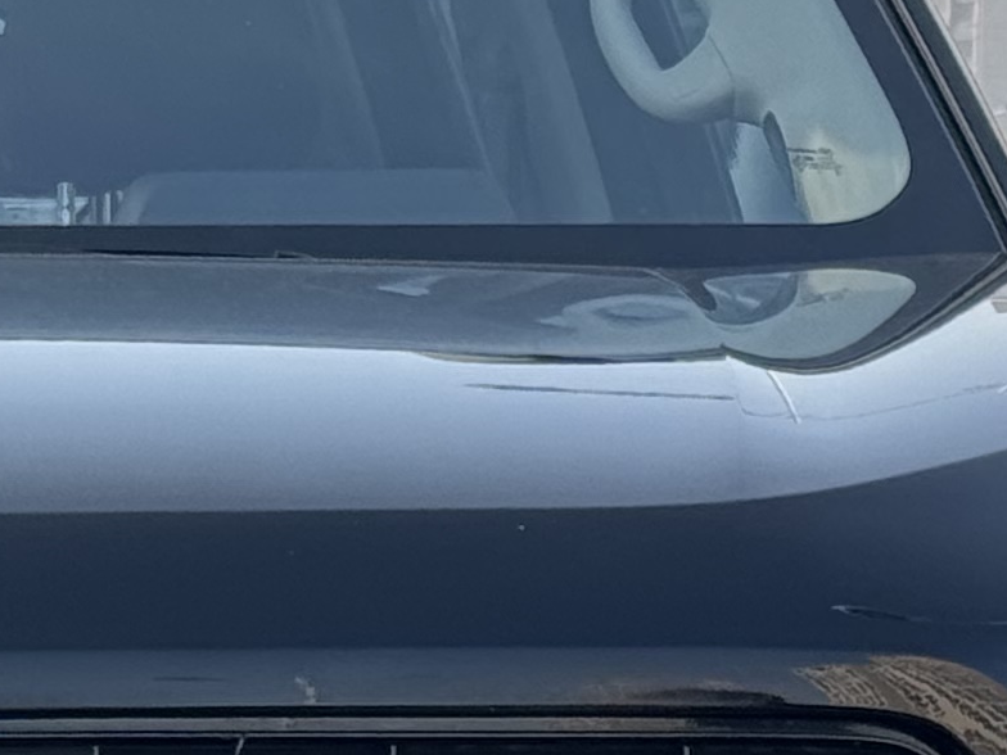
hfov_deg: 7.9
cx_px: -199
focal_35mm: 247
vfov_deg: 6.0
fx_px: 7185
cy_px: 940
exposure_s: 1/802
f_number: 1.78
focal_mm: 6.76
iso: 64
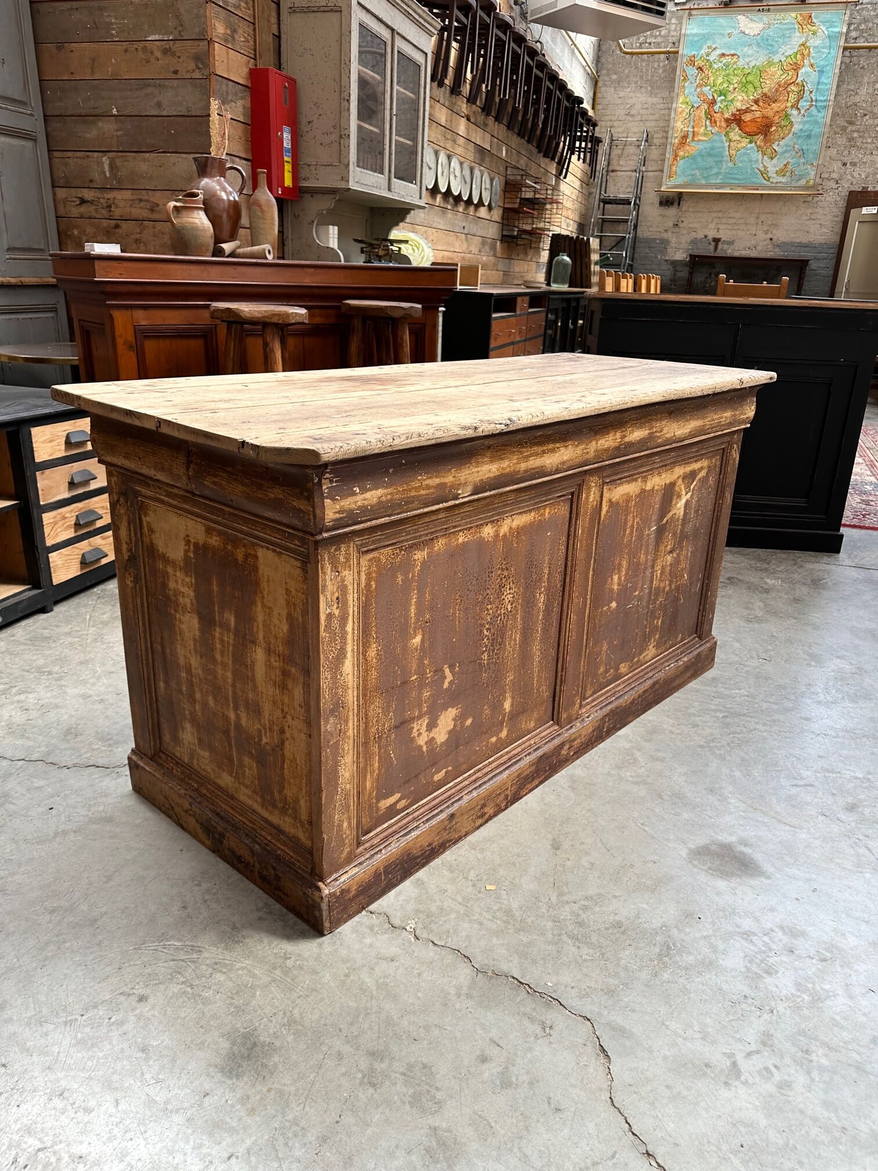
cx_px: 439
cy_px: 586
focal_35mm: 24
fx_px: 812
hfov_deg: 56.8
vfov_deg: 71.6
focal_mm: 6.86
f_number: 1.78
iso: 64
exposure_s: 1/184
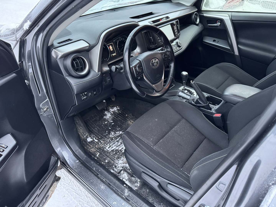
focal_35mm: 24
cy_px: 104
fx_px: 191
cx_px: 138
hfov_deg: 71.6
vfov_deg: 56.8
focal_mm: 6.76
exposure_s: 1/59
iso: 800
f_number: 1.78
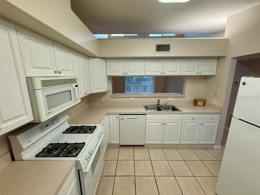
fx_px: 105
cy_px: 98
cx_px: 130
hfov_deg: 102.1
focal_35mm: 14
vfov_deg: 85.7
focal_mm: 2.22
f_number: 2.2
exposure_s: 1/120
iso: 250
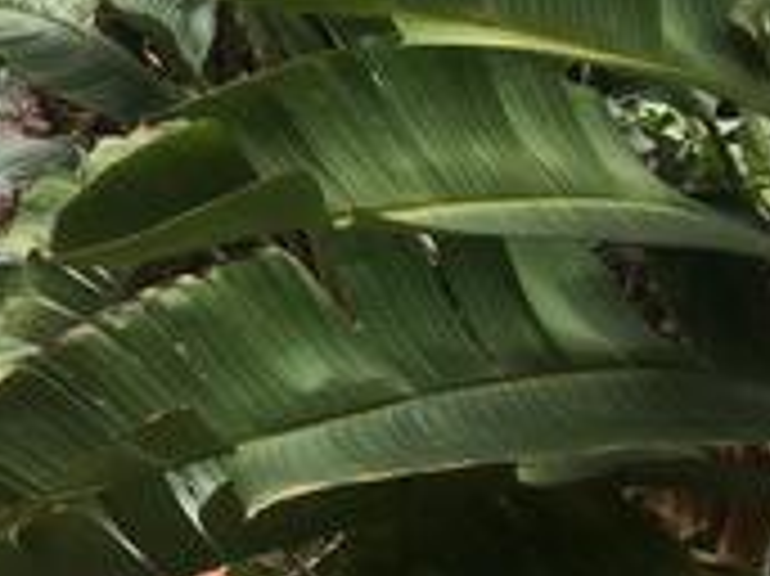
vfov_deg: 20.9
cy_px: 4
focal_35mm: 68
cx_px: 32
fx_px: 1512
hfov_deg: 27.2
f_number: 2.2
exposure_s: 1/793
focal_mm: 4.15
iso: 25
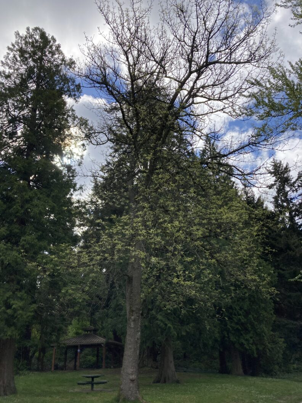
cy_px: 202
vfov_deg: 63.4
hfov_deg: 49.7
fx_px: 326
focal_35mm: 28
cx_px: 151
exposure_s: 1/1869
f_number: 1.8
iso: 20
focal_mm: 3.99
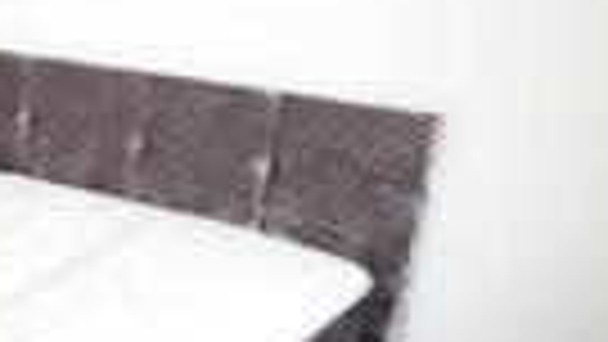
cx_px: -259
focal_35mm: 66
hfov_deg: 25.5
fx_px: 1064
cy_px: 160
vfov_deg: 18.3
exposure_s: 1/100
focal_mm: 2.22
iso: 160
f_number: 2.2
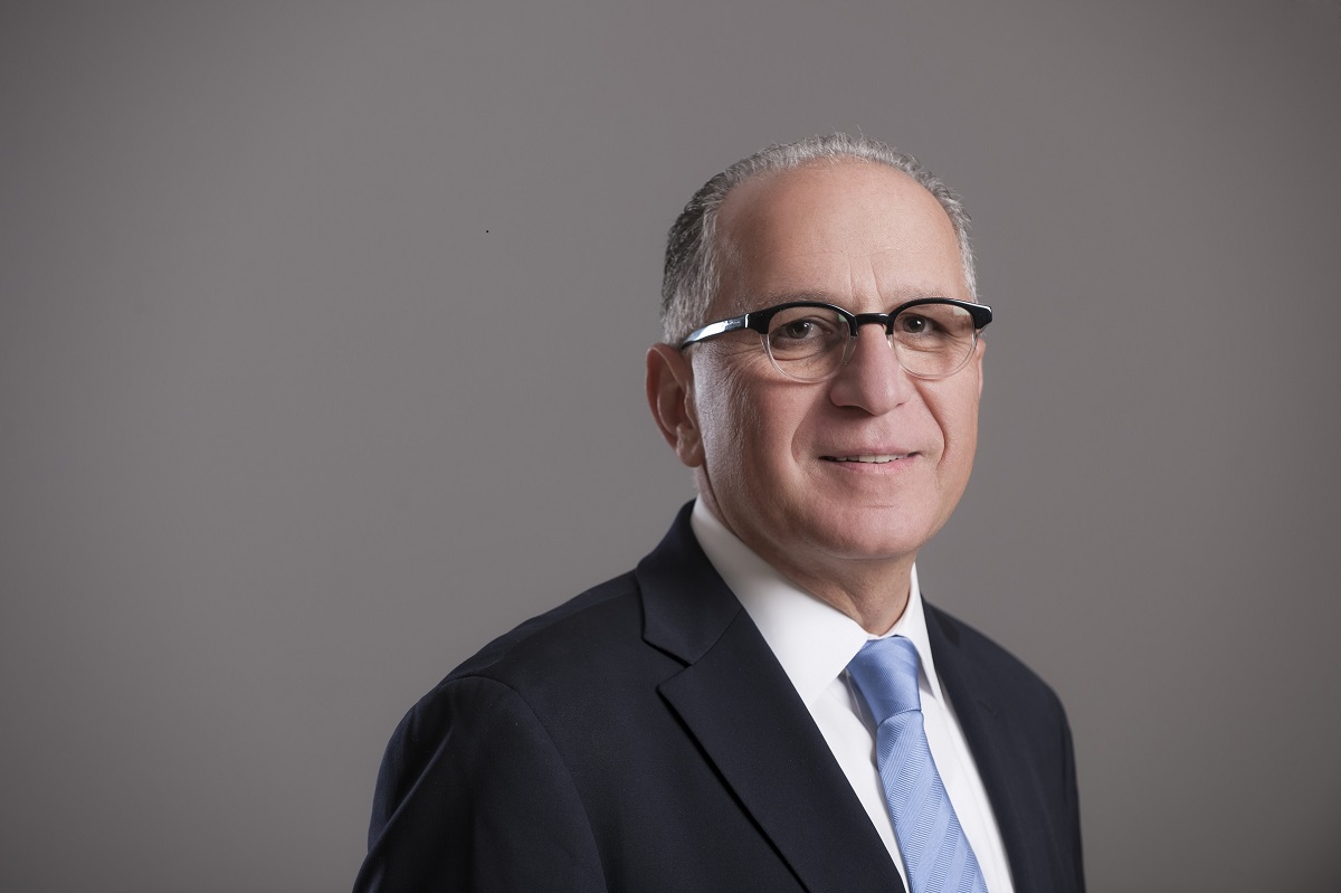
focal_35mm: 150
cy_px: 446
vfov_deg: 9.1
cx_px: 670
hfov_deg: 13.7
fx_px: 5585
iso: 100
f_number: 5
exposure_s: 1/200
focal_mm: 150
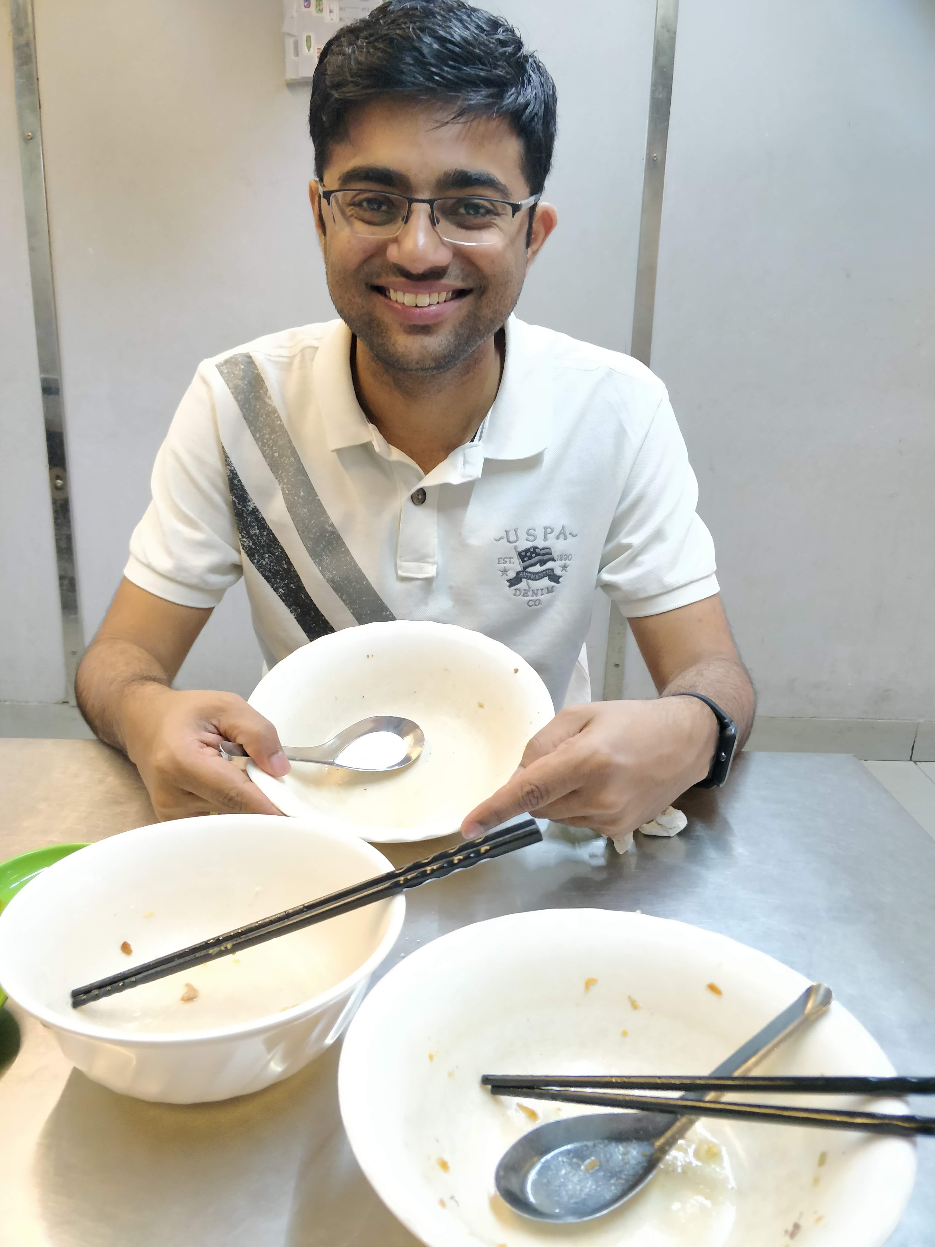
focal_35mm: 24
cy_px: 624
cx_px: 468
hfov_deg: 56.8
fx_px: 864
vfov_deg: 71.6
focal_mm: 4.1
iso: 1600
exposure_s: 1/33
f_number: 1.7
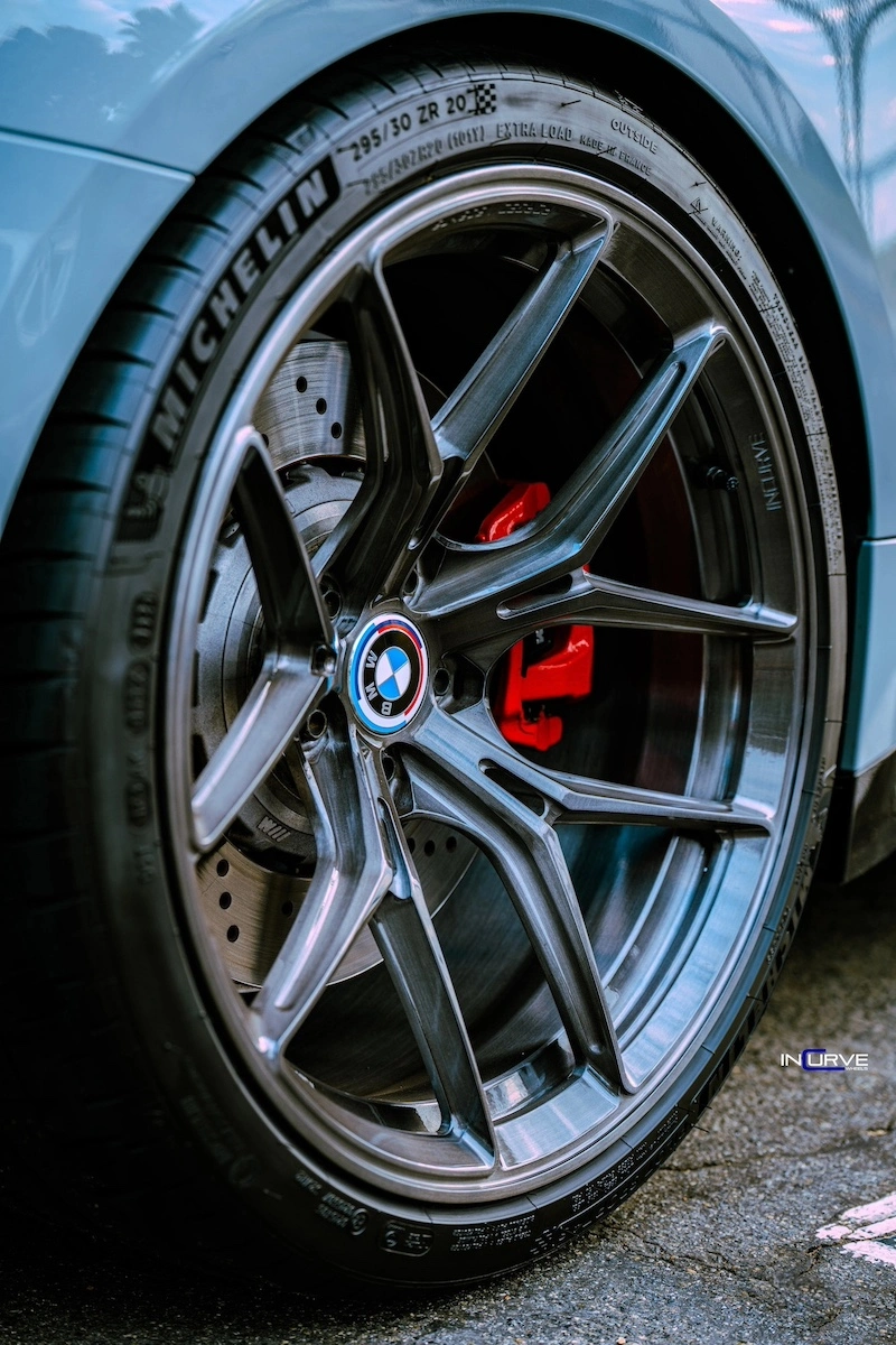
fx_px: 2613
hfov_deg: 19.5
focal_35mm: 70
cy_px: 672
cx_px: 448
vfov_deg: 28.8
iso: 100
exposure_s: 1/50
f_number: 3.5
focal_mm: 70
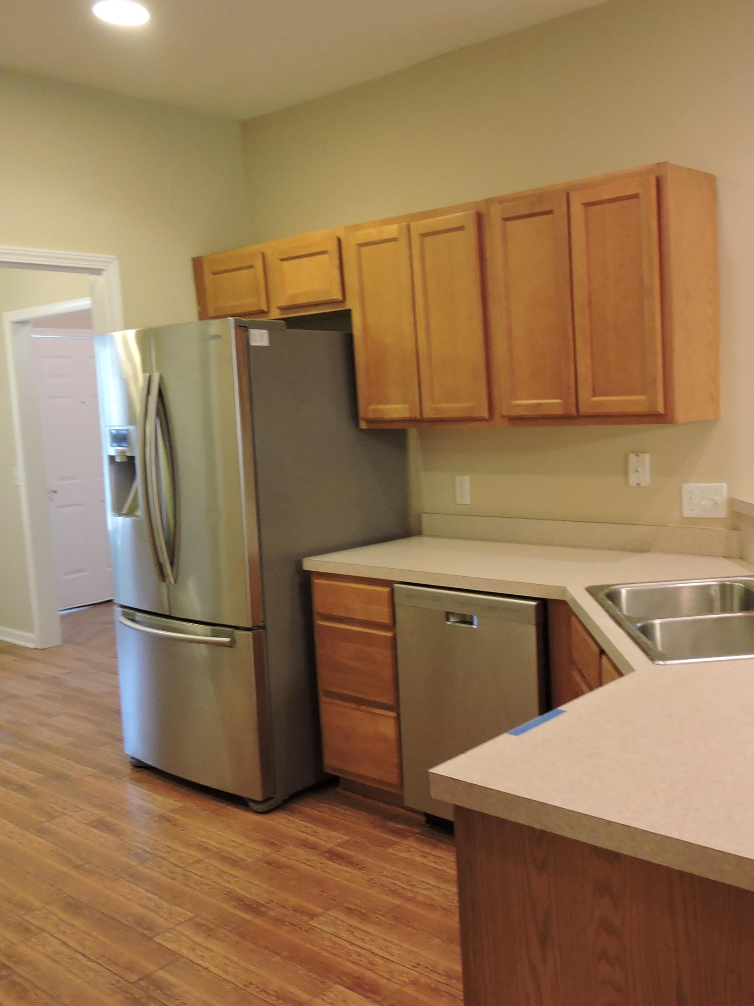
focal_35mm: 33
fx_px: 959
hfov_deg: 42.2
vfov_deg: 55.4
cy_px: 498
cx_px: 520
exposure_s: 1/15
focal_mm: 4.3
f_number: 3.3
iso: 400
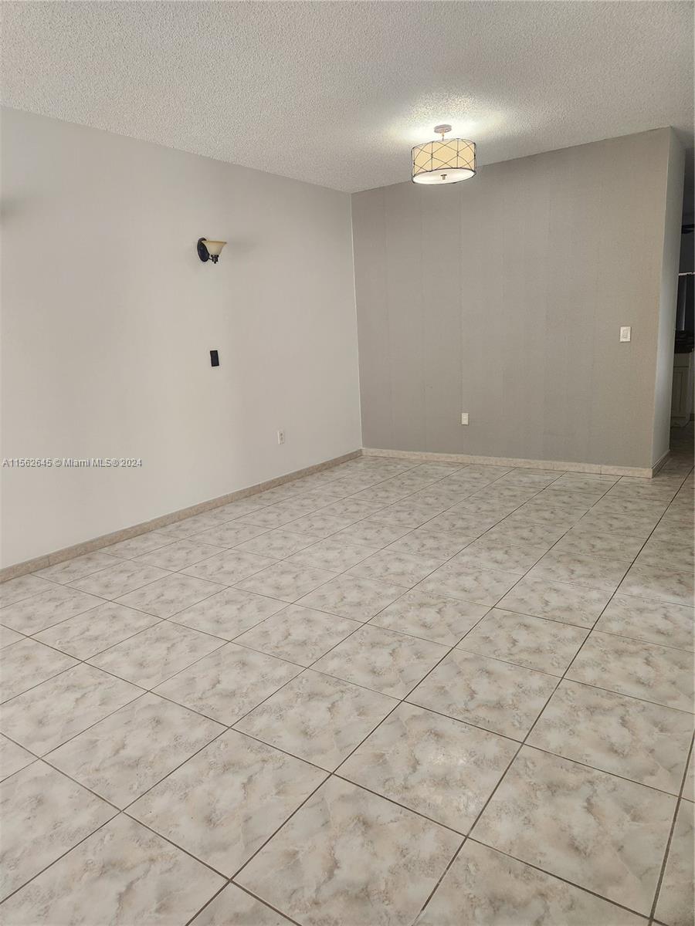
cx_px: 348
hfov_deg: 58.9
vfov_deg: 73.9
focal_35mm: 23
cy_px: 463
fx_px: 616
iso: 400
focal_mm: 5.4
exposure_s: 1/120
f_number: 1.8
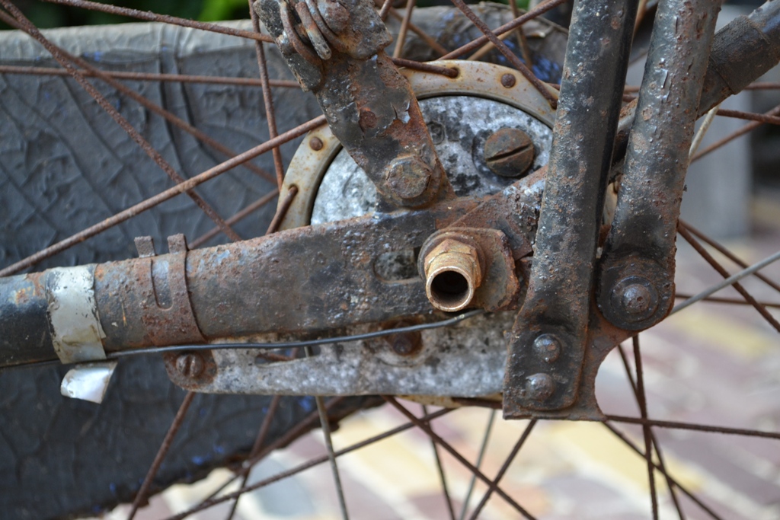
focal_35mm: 75
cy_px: 260
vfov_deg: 18.2
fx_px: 1625
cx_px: 390
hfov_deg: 27.0
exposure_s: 1/60
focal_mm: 50
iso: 450
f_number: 5.6
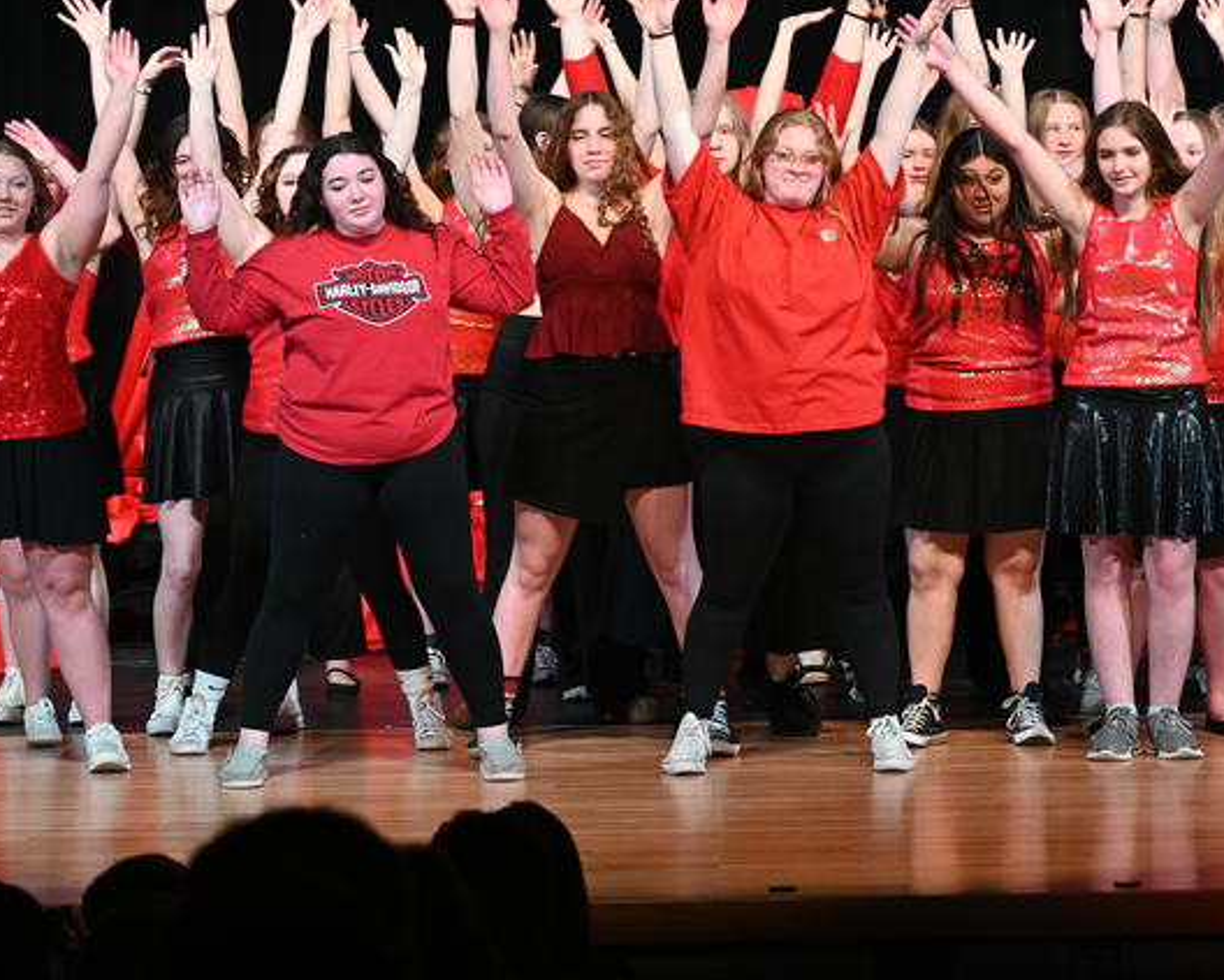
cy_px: 439
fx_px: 6231
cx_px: 802
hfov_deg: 11.2
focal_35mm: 172
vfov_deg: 9.0
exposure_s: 1/125
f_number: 4.8
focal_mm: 63
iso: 560
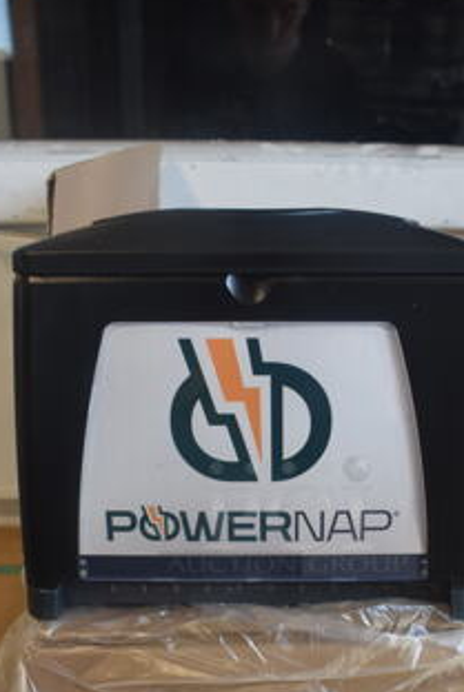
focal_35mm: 46
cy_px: 516
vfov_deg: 41.5
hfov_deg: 29.2
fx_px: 886
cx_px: 289
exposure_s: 1/60
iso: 560
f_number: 5.6
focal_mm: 20
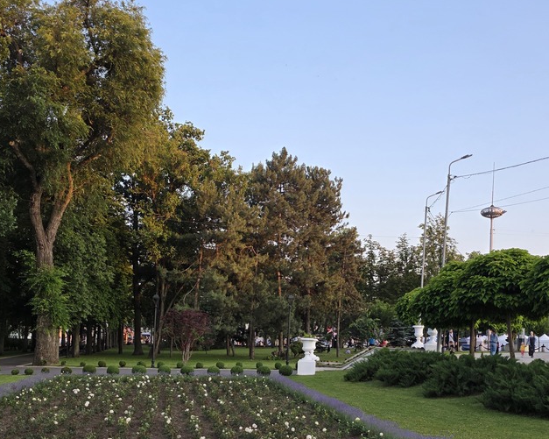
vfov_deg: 34.4
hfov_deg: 42.9
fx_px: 698
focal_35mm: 43
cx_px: 276
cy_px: 304
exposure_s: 1/180
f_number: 1.7
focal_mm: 6.3
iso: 32
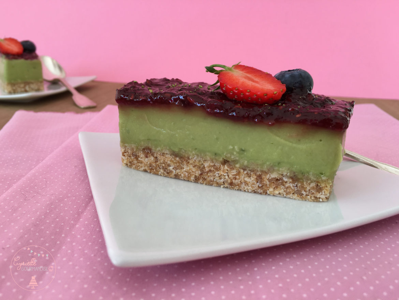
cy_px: 150
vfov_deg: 48.2
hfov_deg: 61.6
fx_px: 334
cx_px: 200
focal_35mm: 29
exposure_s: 1/50
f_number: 2.2
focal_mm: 4.15
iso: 25
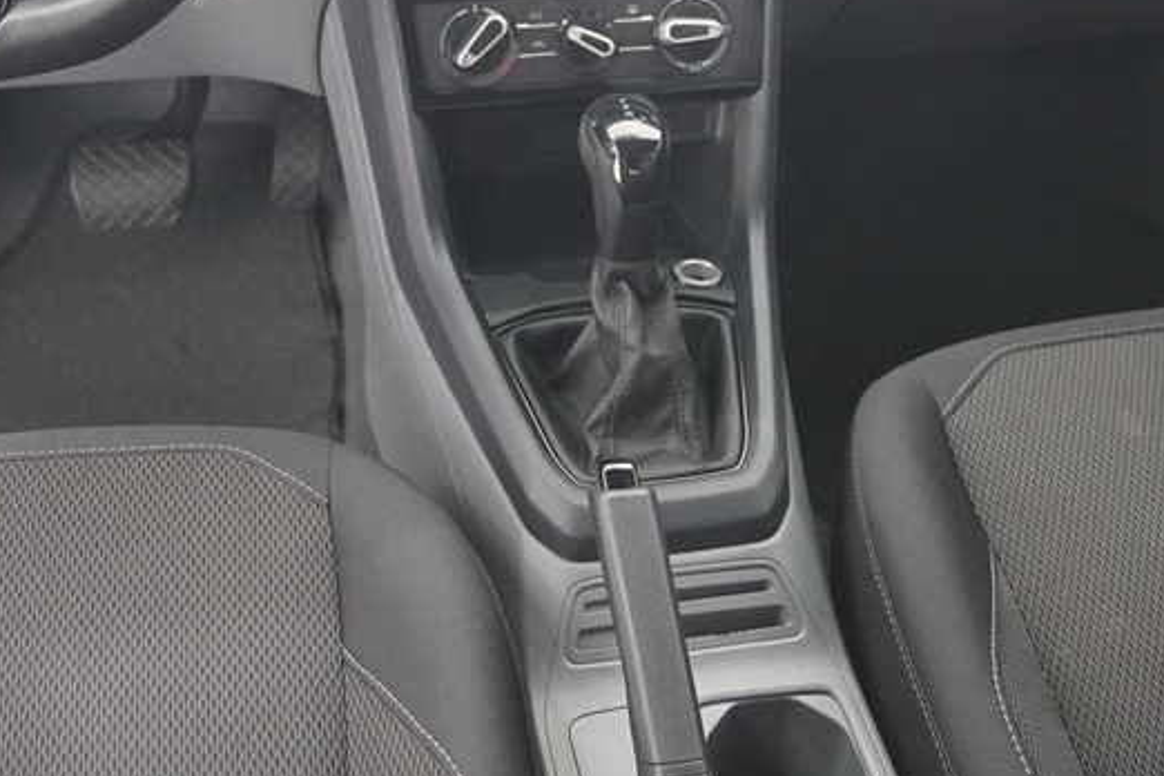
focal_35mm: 50
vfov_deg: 25.9
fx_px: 1616
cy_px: 35
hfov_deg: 39.5
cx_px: 506
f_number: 2.8
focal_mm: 17
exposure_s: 1/160
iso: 3200
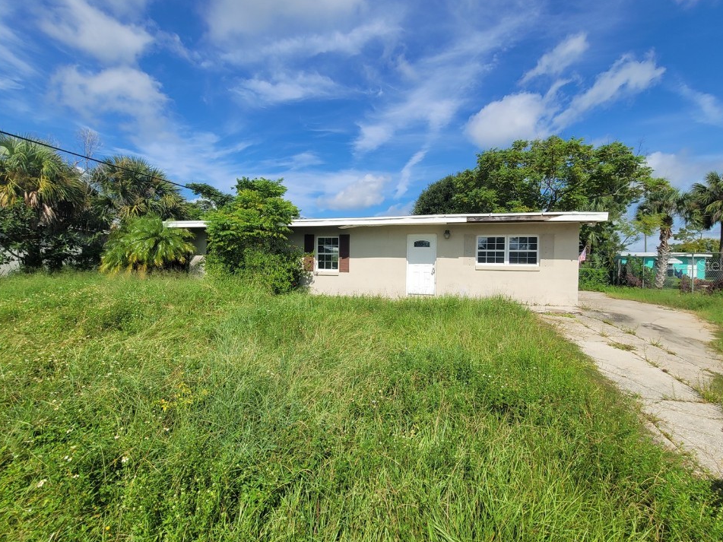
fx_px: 292
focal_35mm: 14
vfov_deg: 85.6
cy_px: 265
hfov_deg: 102.0
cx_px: 381
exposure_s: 1/2259
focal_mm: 2.2
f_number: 2.2
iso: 50
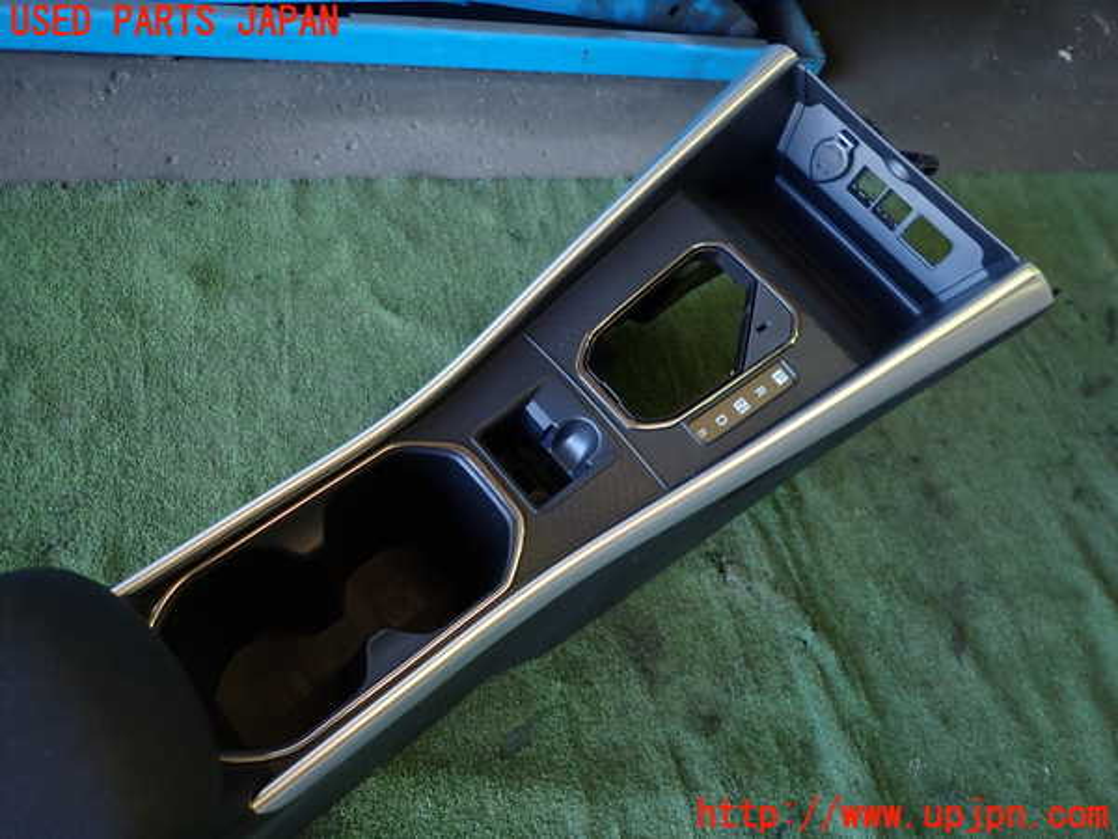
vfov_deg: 54.9
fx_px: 807
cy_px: 420
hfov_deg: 69.4
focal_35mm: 25
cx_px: 559
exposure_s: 1/40
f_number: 2
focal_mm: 4.5
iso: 200
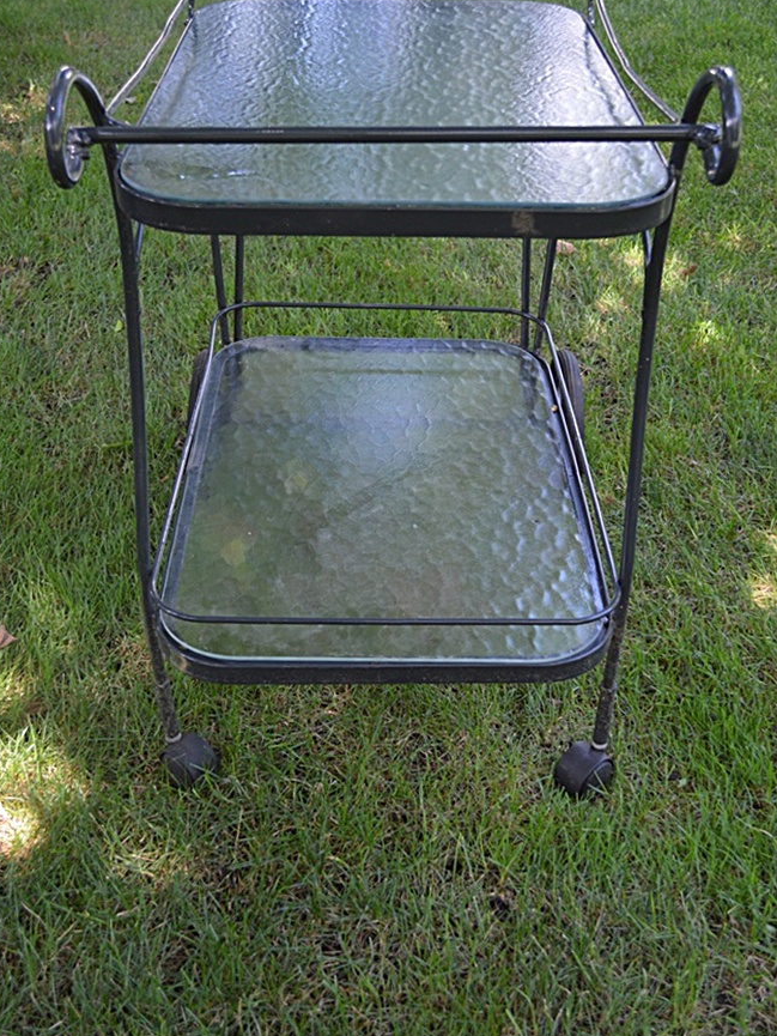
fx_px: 1197
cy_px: 462
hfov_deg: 36.0
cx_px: 381
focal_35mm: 40
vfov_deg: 46.7
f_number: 5
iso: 400
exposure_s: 1/100
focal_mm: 24
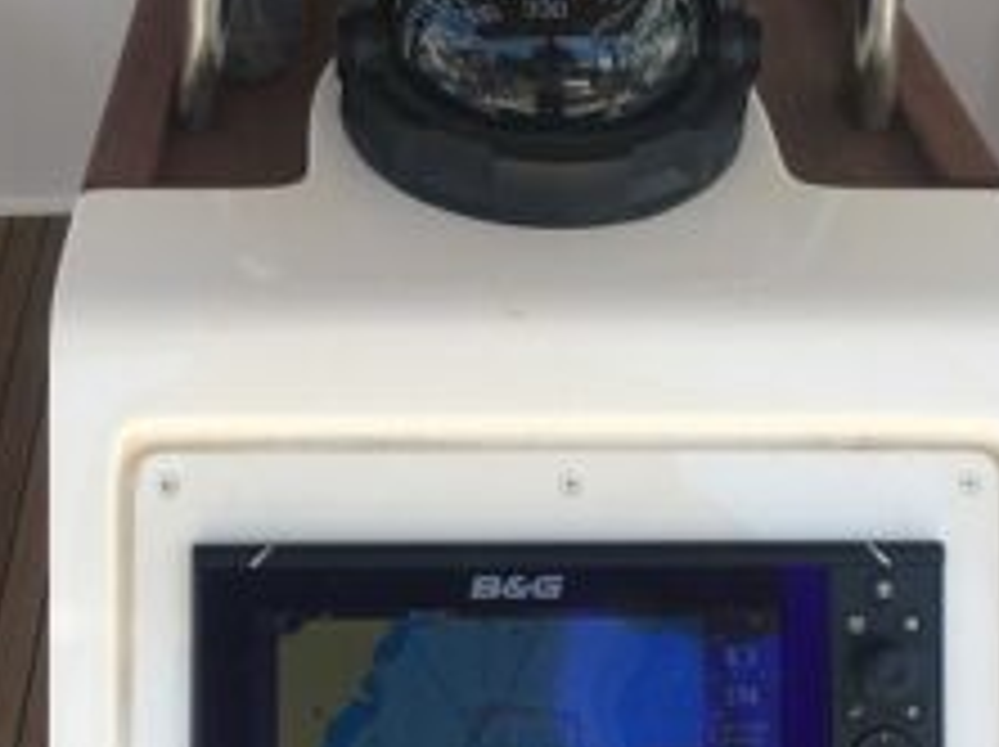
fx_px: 1759
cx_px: 414
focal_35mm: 61
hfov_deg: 31.6
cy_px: 342
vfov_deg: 24.0
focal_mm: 4.15
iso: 25
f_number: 2.2
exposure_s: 1/484
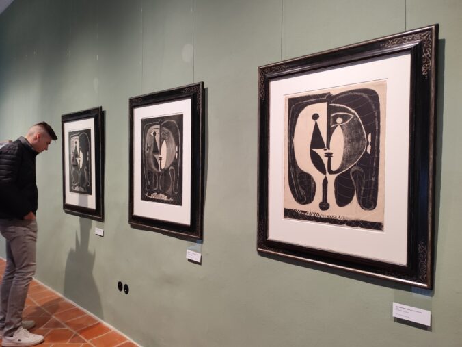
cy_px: 174
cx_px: 231
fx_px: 307
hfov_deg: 73.9
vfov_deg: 58.9
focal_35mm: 23
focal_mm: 6.19
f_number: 1.65
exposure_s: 1/25
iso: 1250
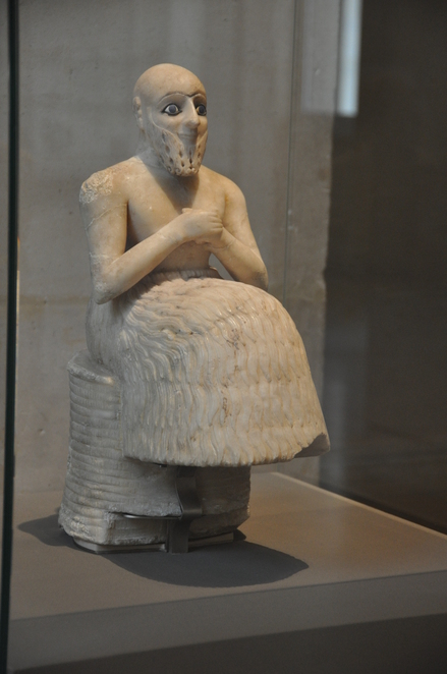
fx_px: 1963
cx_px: 224
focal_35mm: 105
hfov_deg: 13.0
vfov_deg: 19.5
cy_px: 337
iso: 800
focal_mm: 70
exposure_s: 1/80
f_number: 5
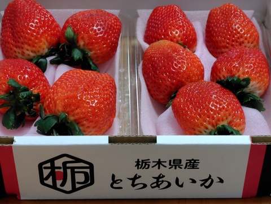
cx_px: 136
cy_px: 102
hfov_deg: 73.9
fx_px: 180
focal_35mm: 23
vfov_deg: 58.9
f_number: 1.9
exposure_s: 1/60
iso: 289
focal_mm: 5.6
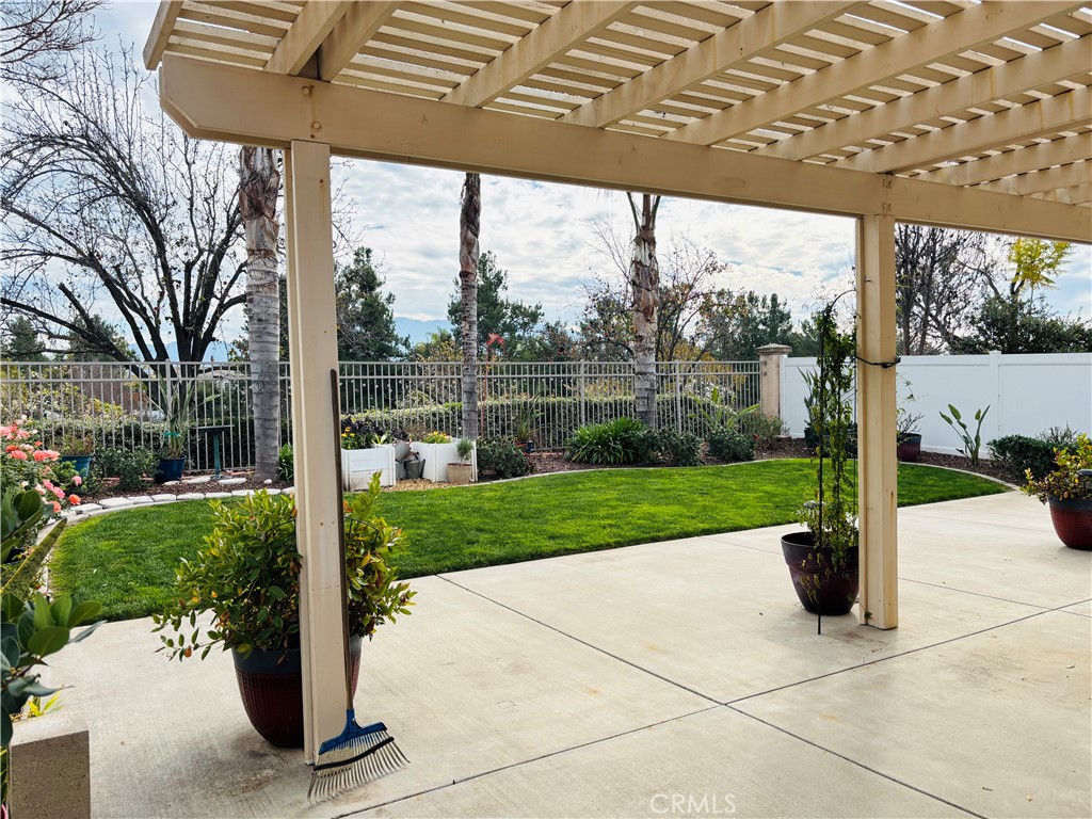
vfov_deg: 53.1
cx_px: 546
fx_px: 820
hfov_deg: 67.3
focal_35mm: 26
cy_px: 410
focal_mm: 5.96
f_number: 1.6
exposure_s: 1/1328
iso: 50
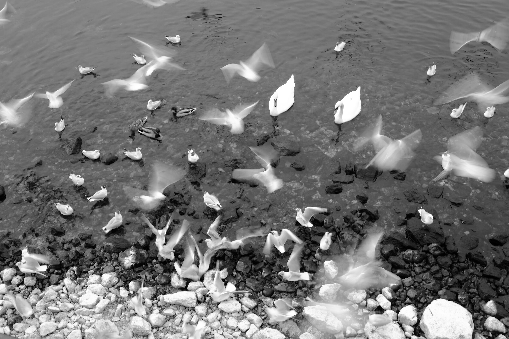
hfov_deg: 47.4
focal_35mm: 41
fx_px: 580
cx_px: 254
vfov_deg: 32.6
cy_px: 170
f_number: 16
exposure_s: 1/15
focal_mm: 27
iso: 200
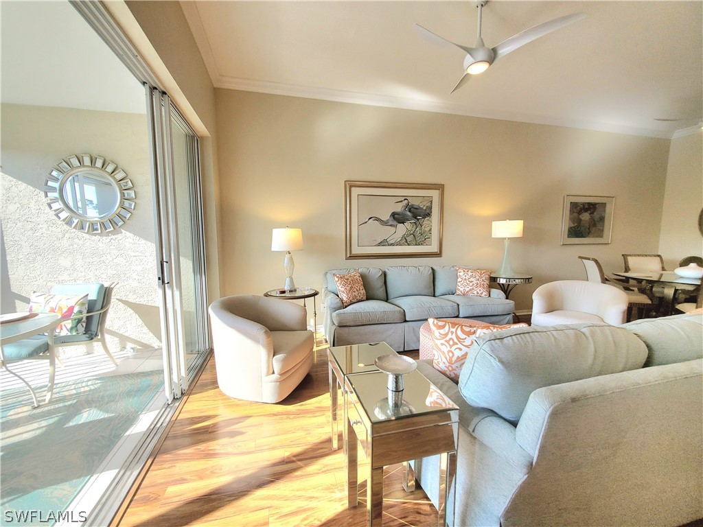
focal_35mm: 13
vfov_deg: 89.9
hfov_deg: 106.2
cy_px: 264
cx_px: 352
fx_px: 264
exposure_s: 1/189
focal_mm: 1.8
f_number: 2.2
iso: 50
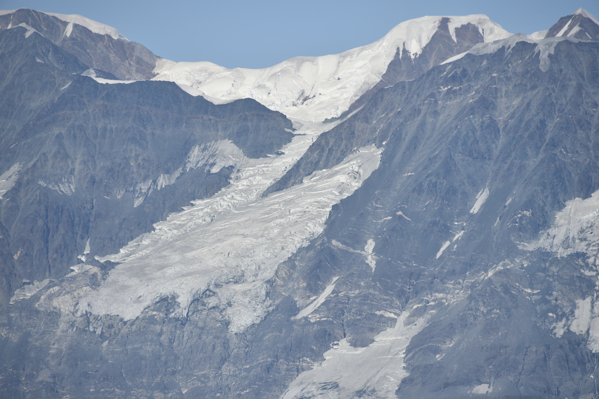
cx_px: 299
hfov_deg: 6.8
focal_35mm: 301
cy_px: 200
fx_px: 5009
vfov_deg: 4.6
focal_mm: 300
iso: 100
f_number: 8
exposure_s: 1/640
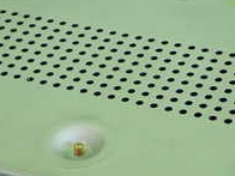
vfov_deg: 10.9
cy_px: 140
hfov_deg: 14.6
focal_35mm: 135
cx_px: 133
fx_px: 916
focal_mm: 7.84
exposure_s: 1/125
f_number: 2.9
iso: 320
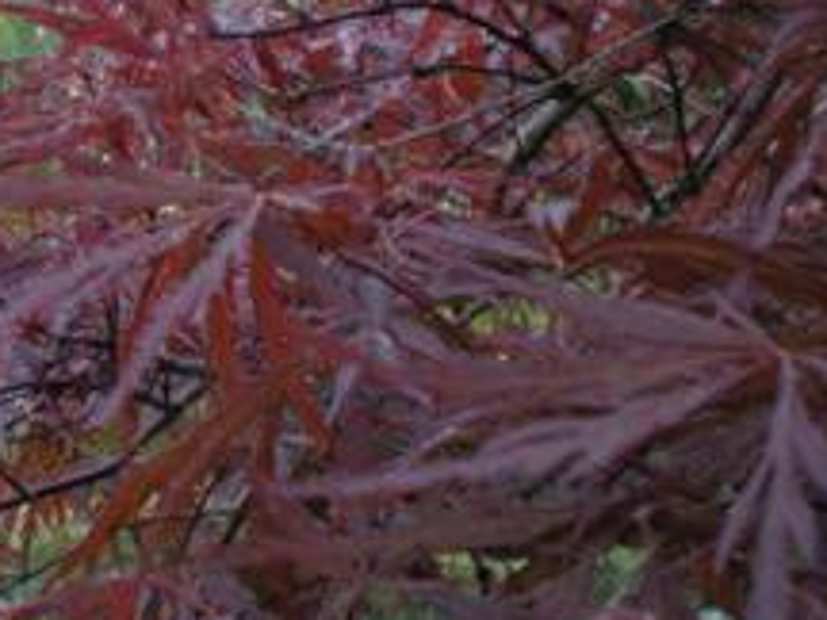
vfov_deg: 16.4
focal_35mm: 88
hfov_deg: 21.1
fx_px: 2102
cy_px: -25
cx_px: -103
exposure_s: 1/70.5
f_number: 3.1
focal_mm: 6.3
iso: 111
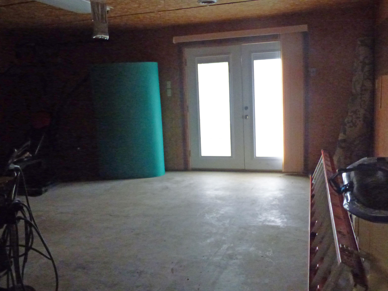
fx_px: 370
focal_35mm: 33
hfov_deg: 55.4
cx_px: 194
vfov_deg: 42.9
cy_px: 146
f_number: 3.4
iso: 1600
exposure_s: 1/100
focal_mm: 5.78
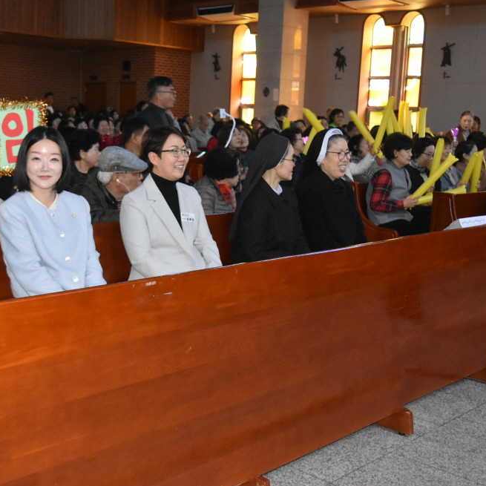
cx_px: 175
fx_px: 773
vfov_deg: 34.9
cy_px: 246
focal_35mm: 49
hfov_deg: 34.7
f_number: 4
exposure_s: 1/60
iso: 4000
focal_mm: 25
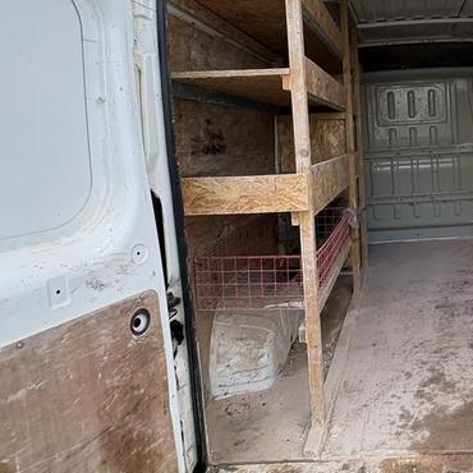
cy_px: 165
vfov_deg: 53.2
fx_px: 464
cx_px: 400
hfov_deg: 49.7
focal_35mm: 30
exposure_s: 1/214
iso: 64
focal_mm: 2.22
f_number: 2.2
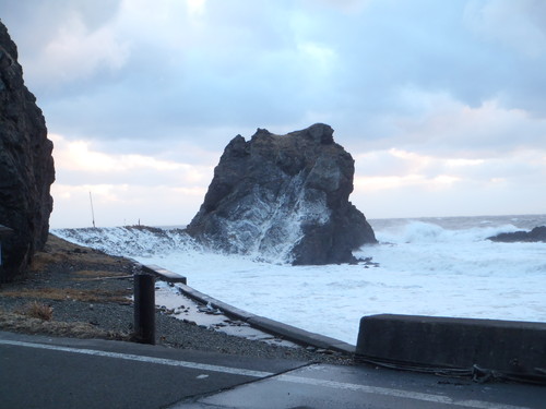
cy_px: 204
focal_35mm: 49
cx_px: 273
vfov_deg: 29.7
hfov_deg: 38.9
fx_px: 773
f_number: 4.4
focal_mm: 8.89
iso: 160
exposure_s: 1/50
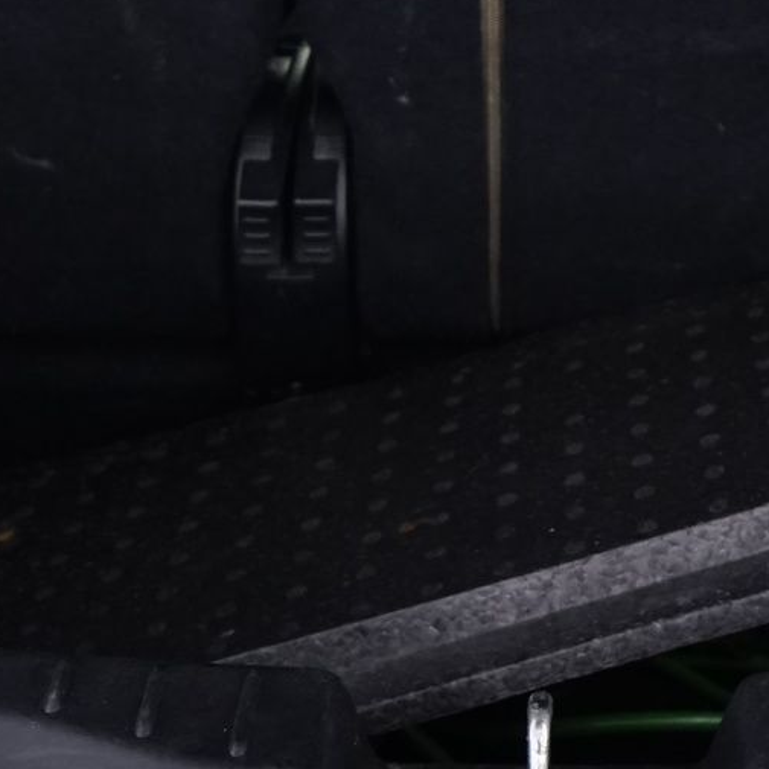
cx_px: 676
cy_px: -398
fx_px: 2538
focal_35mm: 101
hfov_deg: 17.0
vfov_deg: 15.8
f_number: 4.5
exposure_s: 1/10
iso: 1600
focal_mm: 24
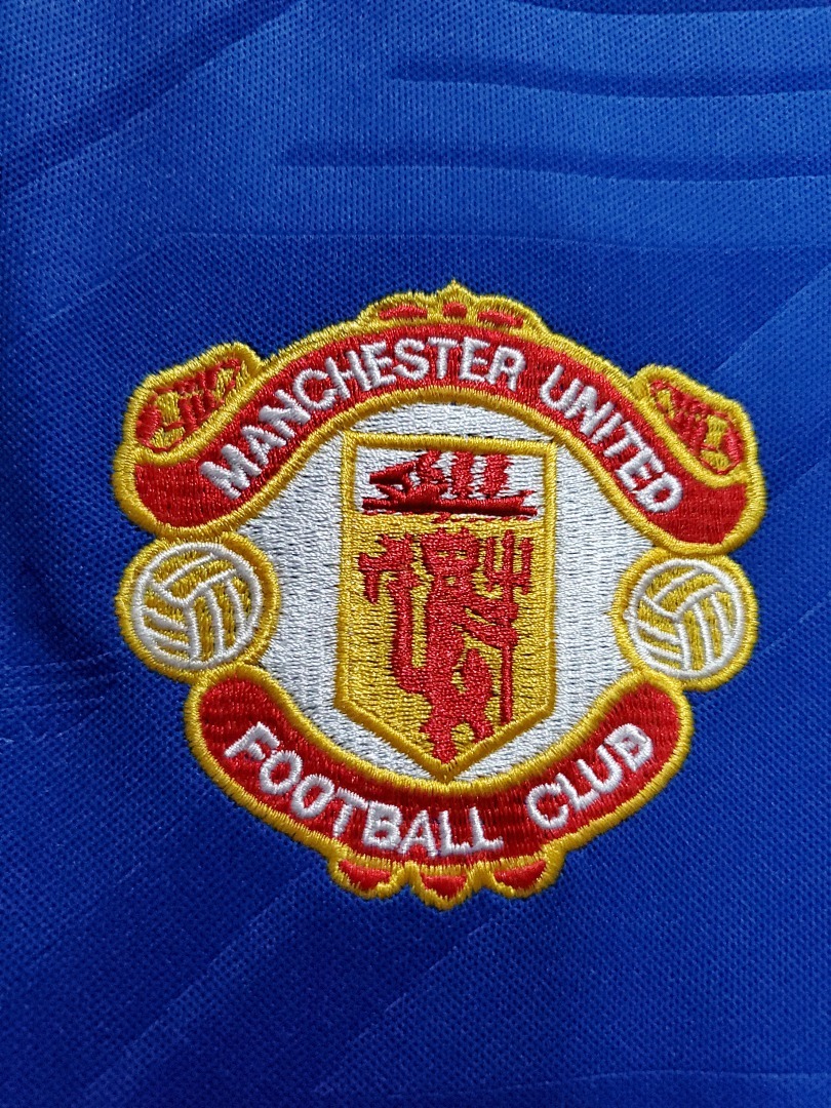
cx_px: 416
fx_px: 832
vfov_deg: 67.3
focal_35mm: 26
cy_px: 554
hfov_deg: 53.1
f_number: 1.5
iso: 640
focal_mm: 4.3
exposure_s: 1/45
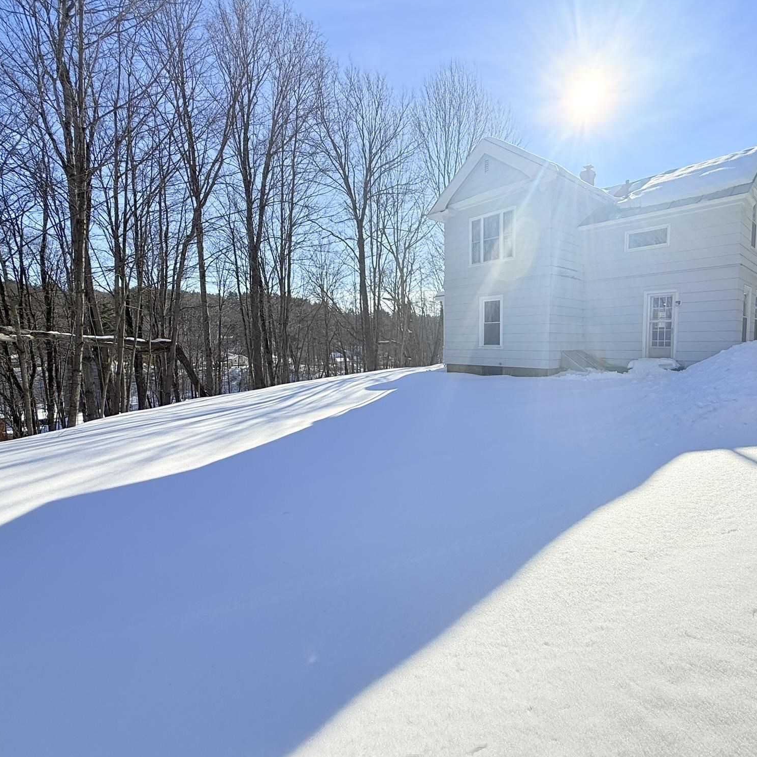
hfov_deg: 83.0
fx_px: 421
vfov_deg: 84.0
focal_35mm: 17
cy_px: 374
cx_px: 451
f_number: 2.2
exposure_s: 1/2717
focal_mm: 2.22
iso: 64
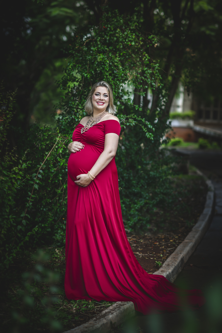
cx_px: 111
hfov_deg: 16.1
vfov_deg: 23.9
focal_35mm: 85
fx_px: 786
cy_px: 166
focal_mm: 85
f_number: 2.2
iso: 160
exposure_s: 1/200
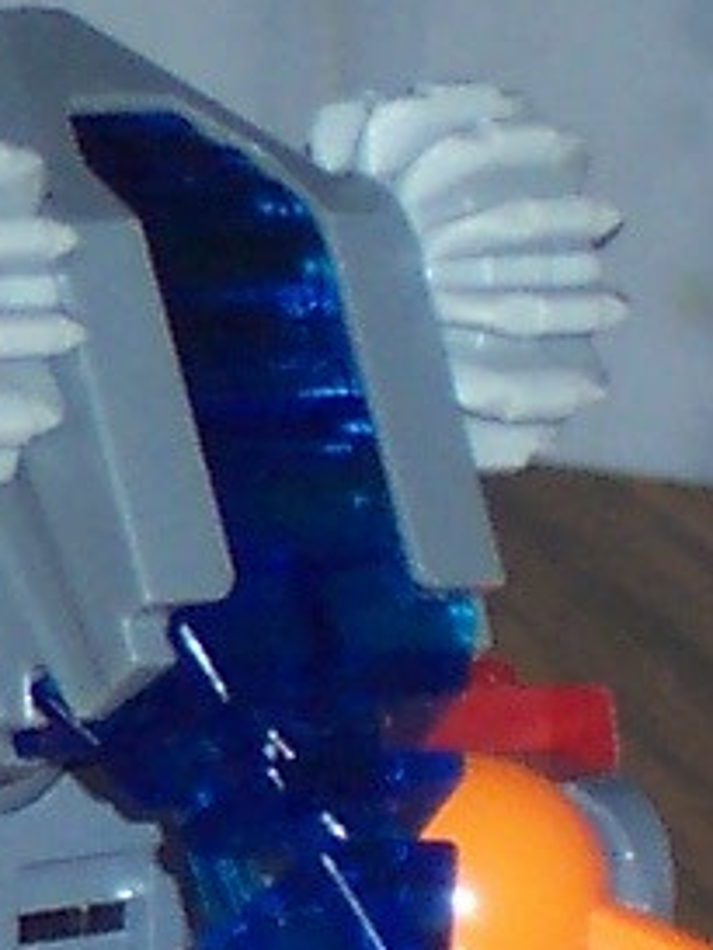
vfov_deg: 2.3
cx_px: -623
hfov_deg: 1.7
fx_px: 23929
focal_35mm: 872
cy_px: 1284
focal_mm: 22.4
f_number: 4.9
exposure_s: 1/125
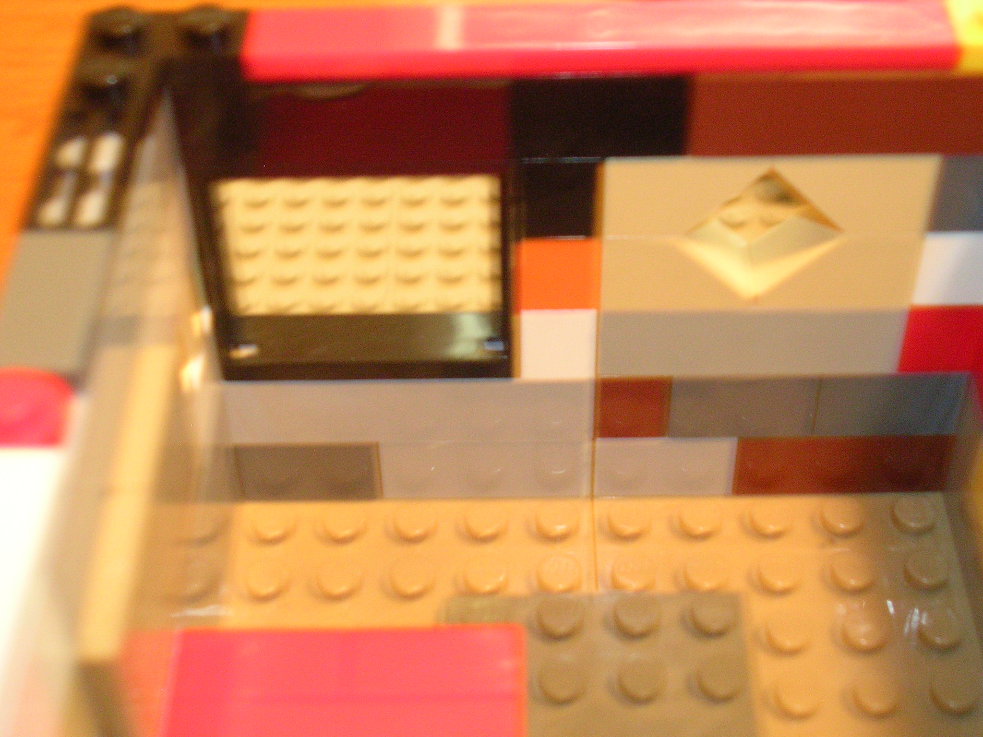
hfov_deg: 32.2
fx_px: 1704
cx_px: 492
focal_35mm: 60
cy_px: 368
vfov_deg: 24.4
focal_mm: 9.1
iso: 200
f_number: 3.4
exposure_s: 1
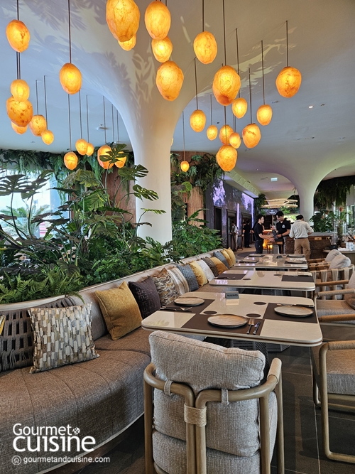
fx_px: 315
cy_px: 237
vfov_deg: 73.9
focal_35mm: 23
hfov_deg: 58.9
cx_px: 178
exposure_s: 1/100
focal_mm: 5.4
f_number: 1.8
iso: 64
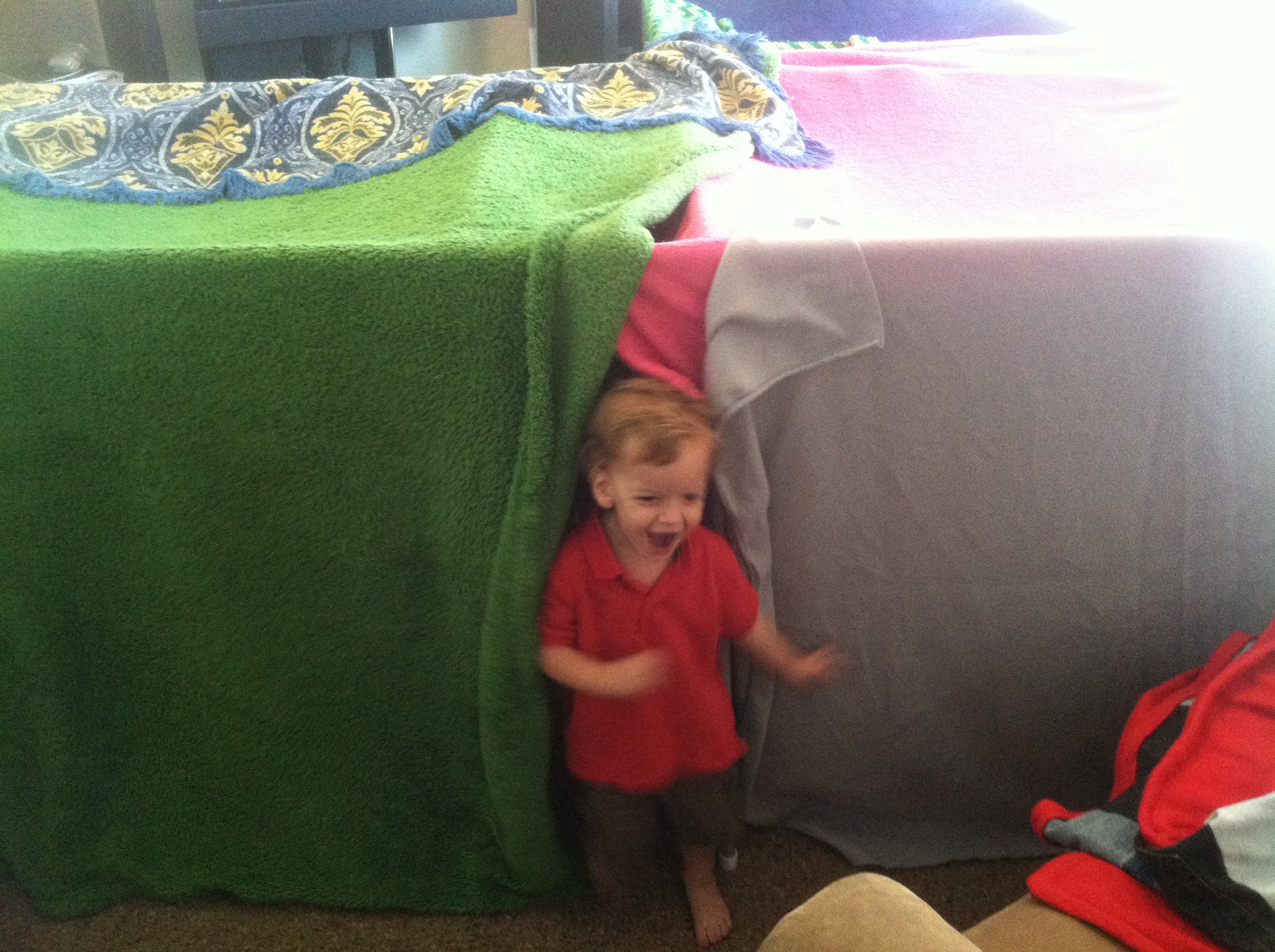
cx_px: 638
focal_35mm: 35
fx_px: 1287
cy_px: 476
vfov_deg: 40.6
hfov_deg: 52.7
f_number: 2.8
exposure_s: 1/17
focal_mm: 3.85
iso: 500
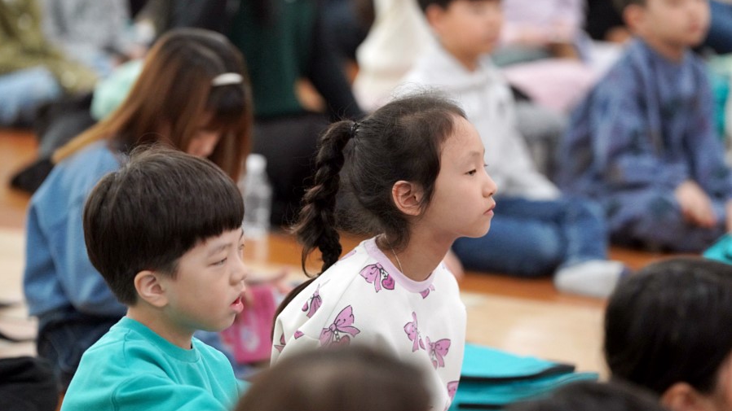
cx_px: 366
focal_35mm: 210
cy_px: 173
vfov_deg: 5.8
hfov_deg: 10.3
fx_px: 4076
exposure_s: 1/250
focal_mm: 200
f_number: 4
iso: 4000
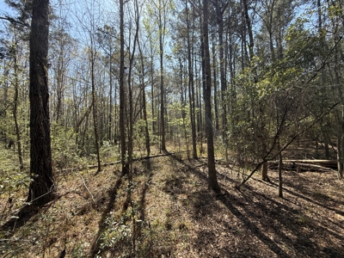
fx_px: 139
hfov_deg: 102.1
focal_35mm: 14
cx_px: 172
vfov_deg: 85.7
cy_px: 129
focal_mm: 2.22
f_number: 2.2
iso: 50
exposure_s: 1/579
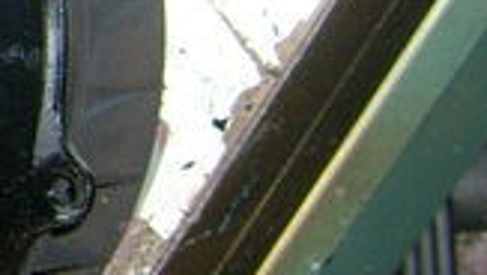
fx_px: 1939
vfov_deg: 8.0
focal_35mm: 150
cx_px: -359
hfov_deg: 13.1
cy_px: -60
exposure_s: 1/60
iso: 100
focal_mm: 5.95
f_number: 2.8
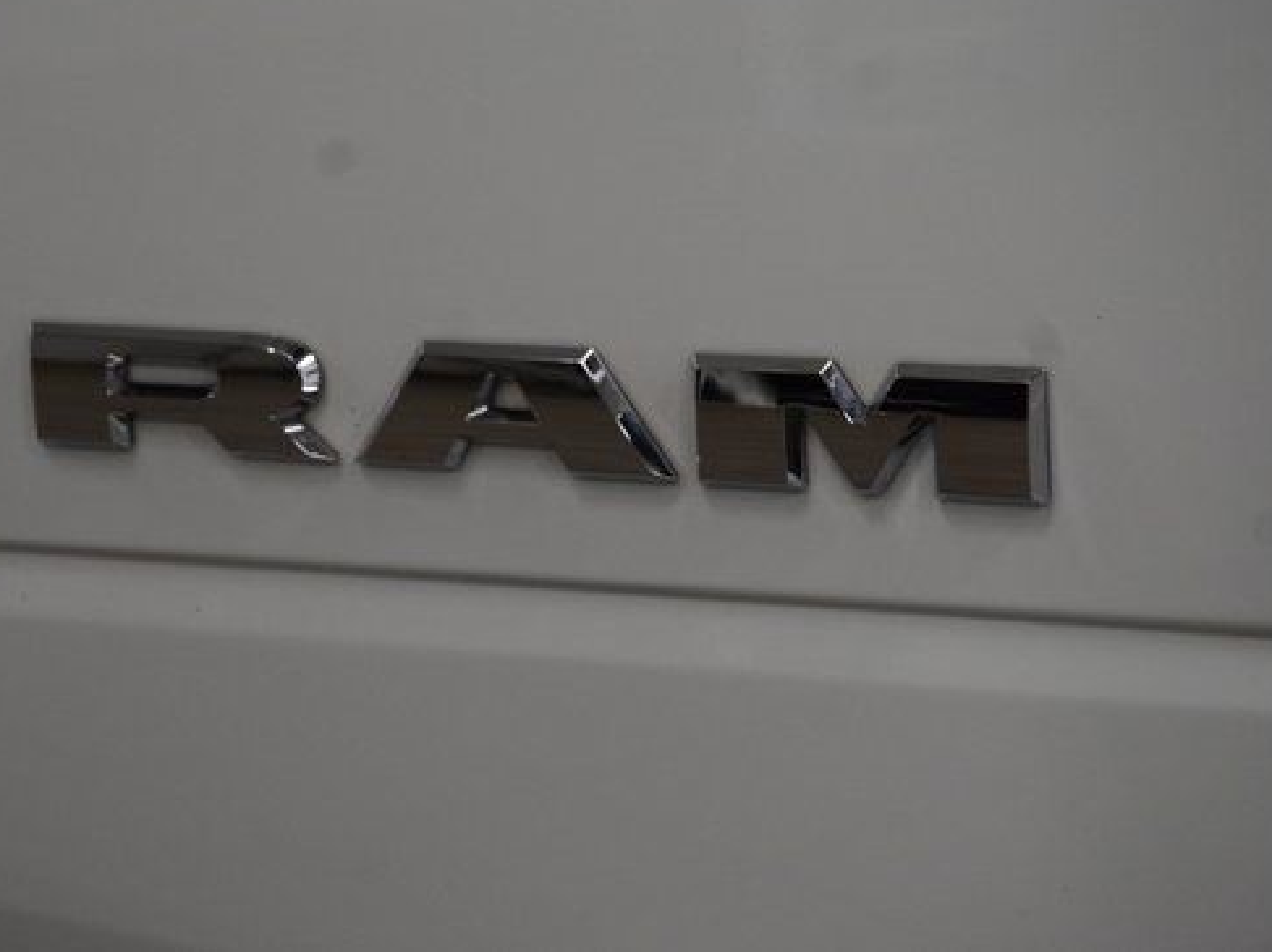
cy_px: 396
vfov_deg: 11.1
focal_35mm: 133
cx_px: 510
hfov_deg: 14.8
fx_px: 4885
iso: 1600
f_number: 7.1
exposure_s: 1/125
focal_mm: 70
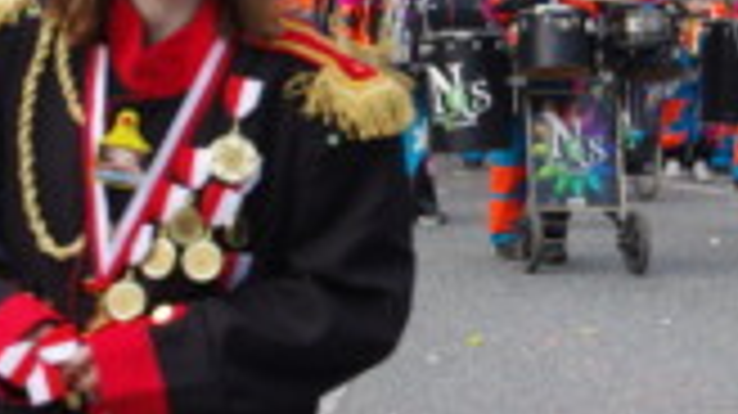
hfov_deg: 8.2
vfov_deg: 4.6
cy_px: -25
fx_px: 5155
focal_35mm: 264
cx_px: 608
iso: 200
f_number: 11
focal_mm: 55
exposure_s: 1/100
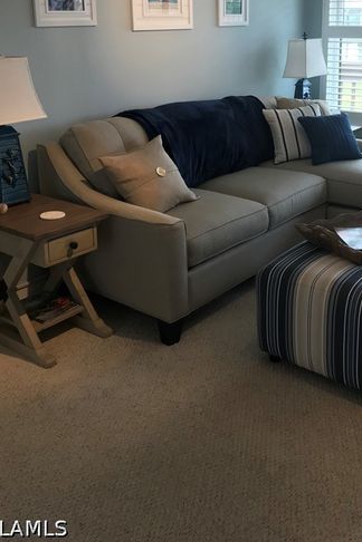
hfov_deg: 33.2
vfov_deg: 47.5
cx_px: 226
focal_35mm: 40
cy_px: 173
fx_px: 603
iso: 32
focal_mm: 3.99
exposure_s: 1/60
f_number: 1.8
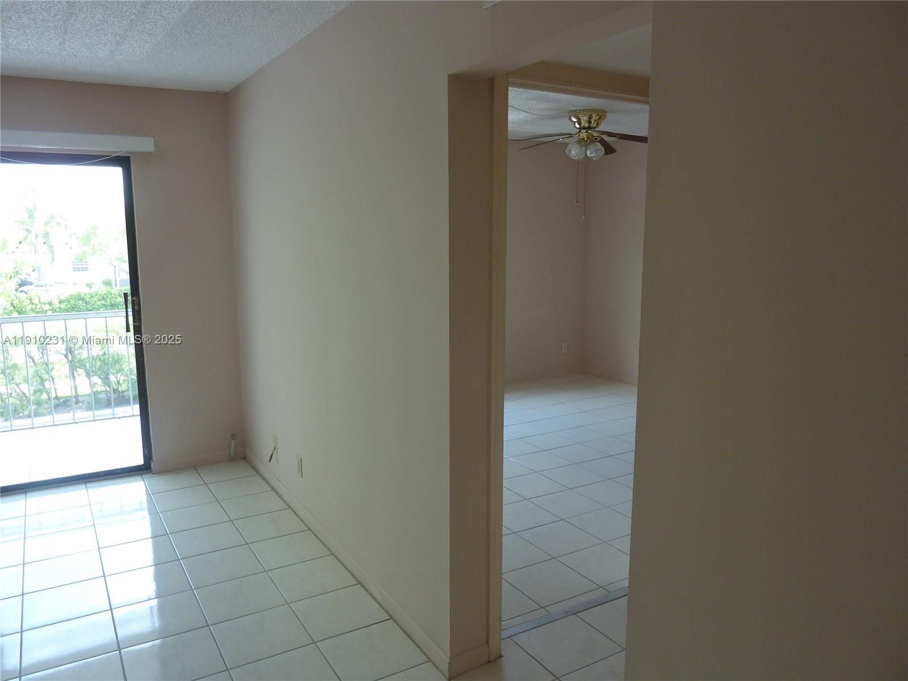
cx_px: 454
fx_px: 656
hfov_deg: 69.4
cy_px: 340
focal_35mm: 25
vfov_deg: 54.9
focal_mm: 4.1
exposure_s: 1/30
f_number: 3.3
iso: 100
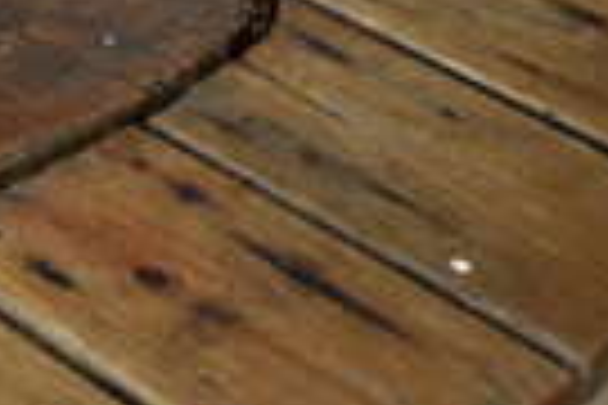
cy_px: 27
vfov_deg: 11.2
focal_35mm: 122
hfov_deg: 14.5
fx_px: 2060
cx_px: -518
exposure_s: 1/160
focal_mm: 18
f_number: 3.5
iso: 800
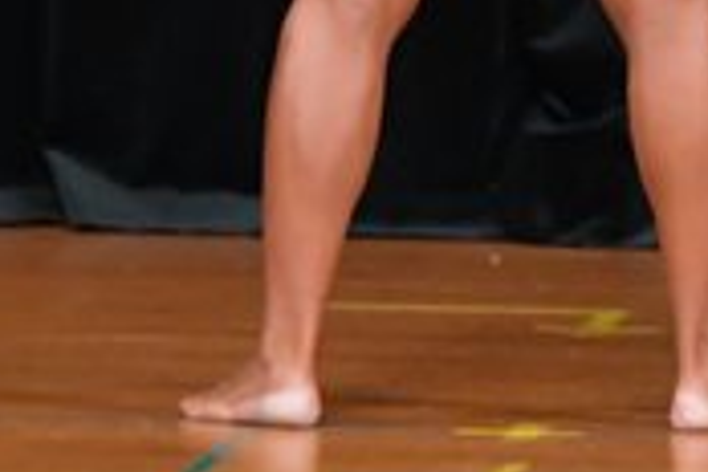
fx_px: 24896
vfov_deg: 1.1
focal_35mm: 1266
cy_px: -525
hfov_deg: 1.6
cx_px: 551
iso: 4000
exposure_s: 1/400
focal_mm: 190
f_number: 5.6
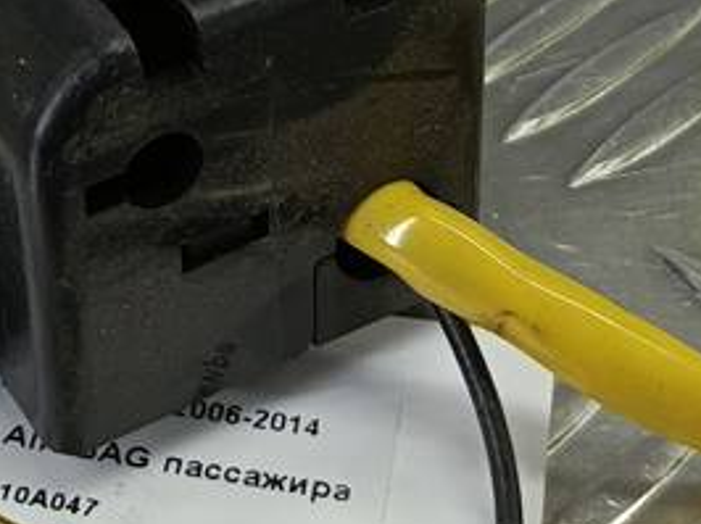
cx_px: 245
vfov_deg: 14.0
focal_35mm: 104
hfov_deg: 18.9
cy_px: 34
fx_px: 2104
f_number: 1.6
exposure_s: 1/50
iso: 96
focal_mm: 4.11
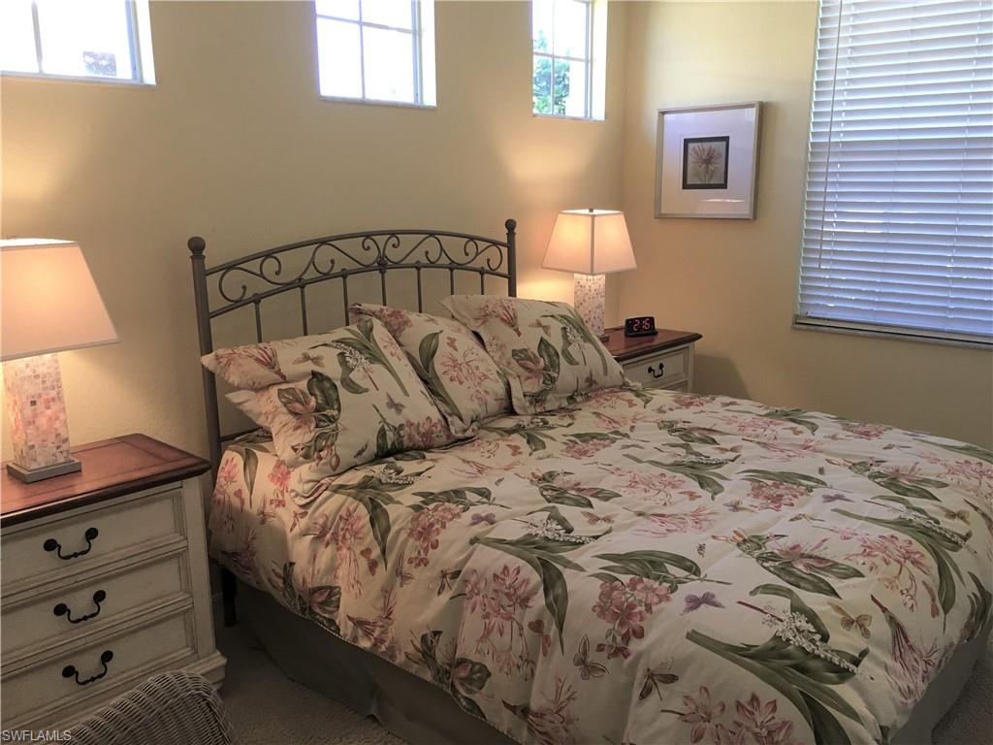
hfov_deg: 61.7
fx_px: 832
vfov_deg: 48.2
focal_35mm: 29
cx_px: 496
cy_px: 372
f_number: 2.2
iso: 40
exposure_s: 1/30
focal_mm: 4.15
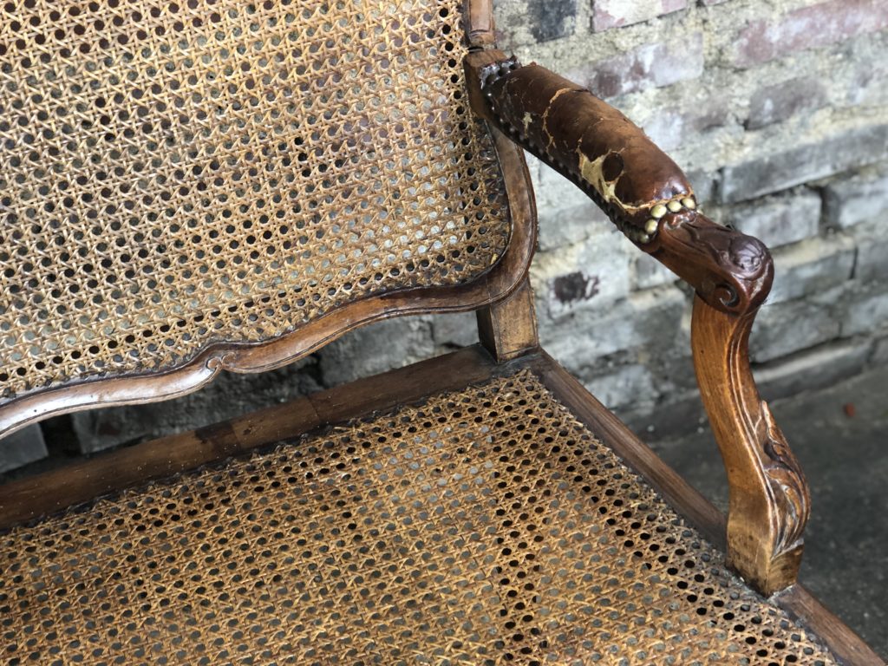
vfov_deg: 28.0
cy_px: 333
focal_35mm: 52
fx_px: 1334
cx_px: 444
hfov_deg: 36.8
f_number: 2.4
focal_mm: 6
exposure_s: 1/33
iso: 100
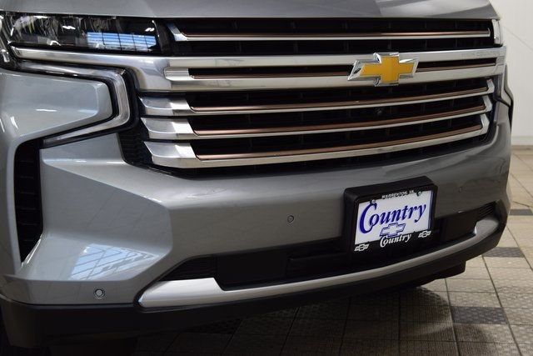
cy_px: 178
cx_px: 266
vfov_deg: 25.1
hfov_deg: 36.9
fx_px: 800
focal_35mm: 54
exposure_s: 1/20
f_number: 6.3
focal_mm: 36
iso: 400
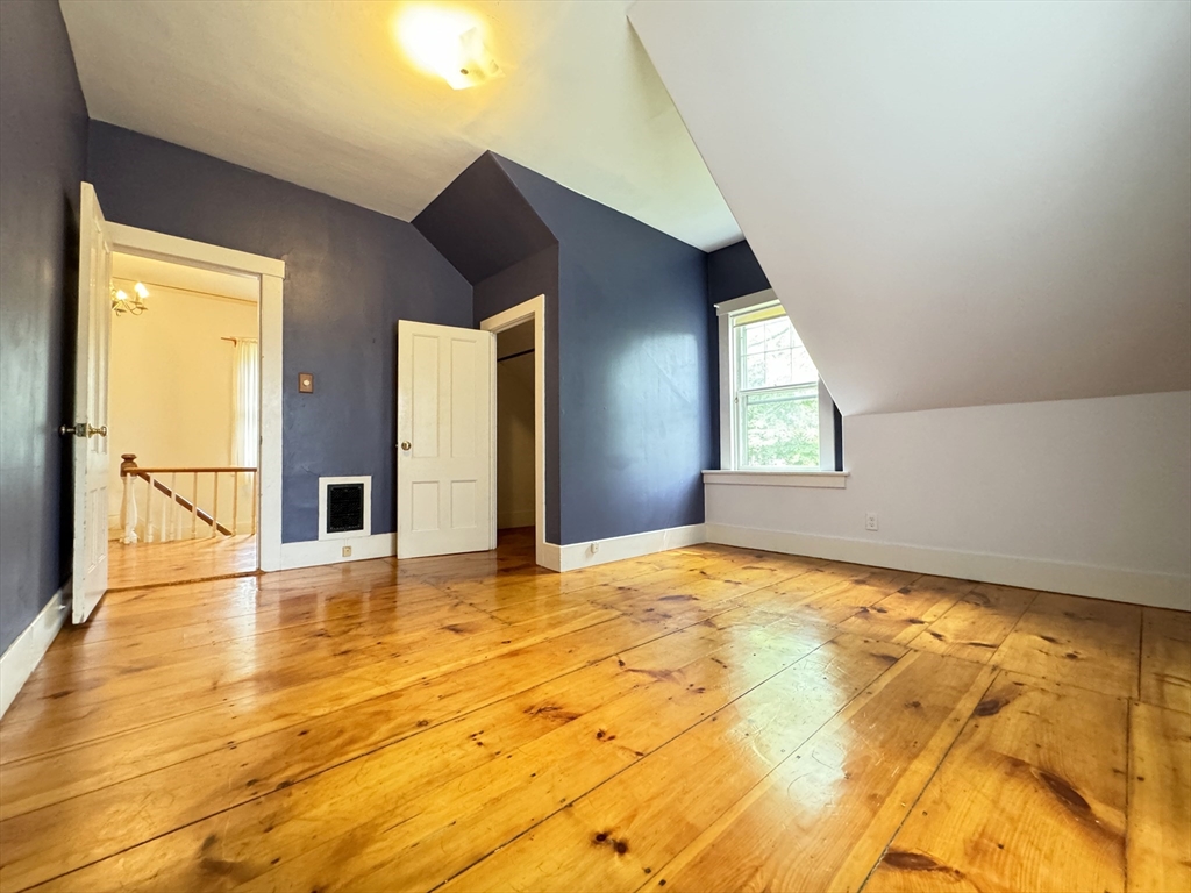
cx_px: 596
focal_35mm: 14
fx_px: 482
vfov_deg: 85.7
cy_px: 446
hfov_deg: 102.1
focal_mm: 2.22
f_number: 2.2
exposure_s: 1/60
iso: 800
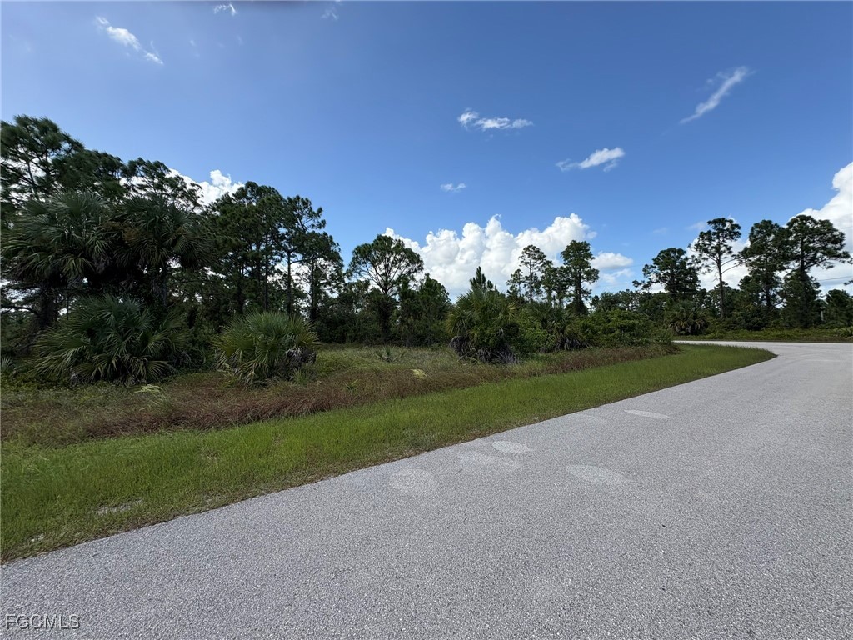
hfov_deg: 102.1
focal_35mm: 14
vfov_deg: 85.7
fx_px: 345
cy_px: 320
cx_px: 426
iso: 50
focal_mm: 2.22
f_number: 2.2
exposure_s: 1/1477
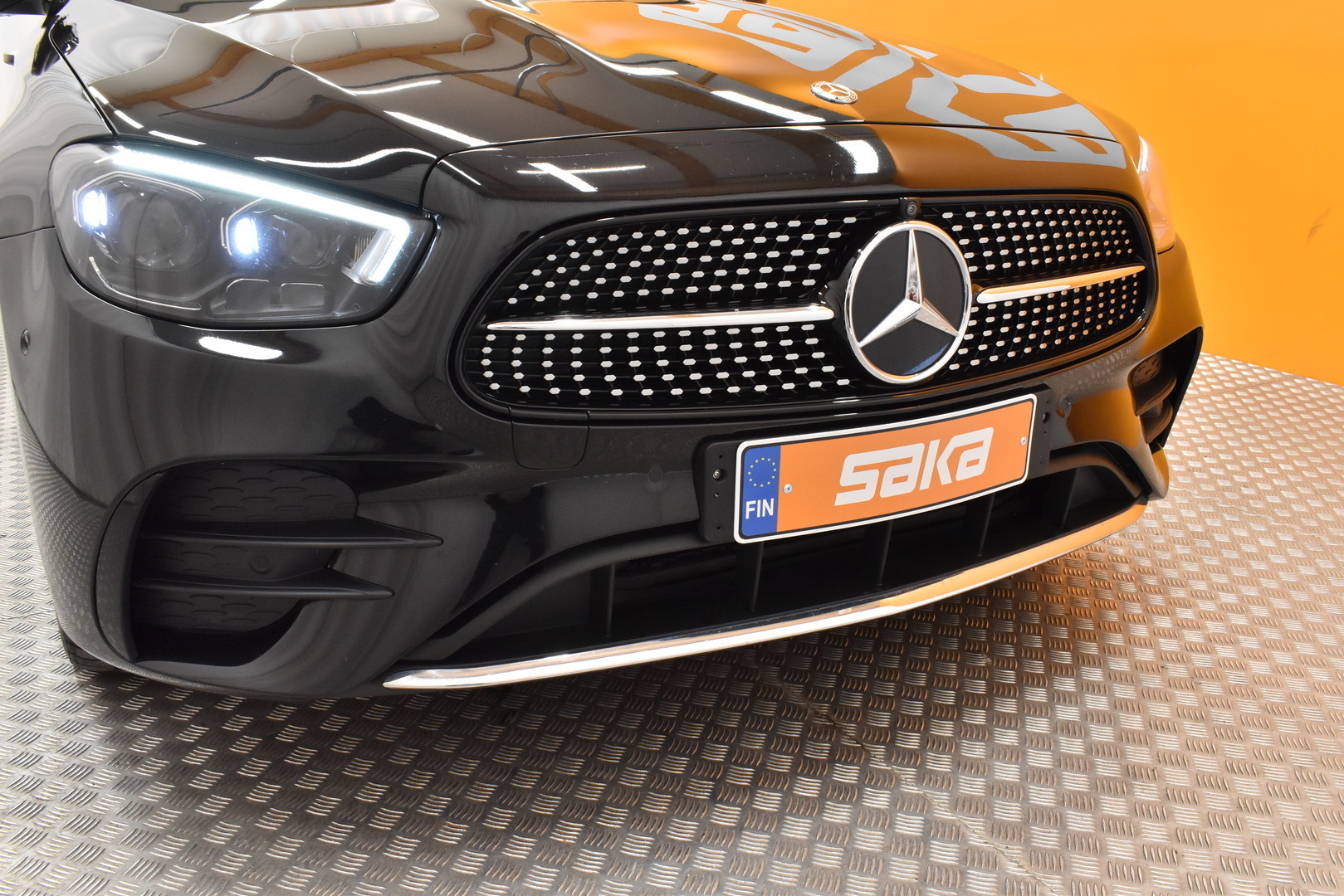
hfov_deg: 61.9
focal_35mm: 30
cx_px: 672
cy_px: 448
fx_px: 1120
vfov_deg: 43.6
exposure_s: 1/30
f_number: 11
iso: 1250
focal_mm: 20
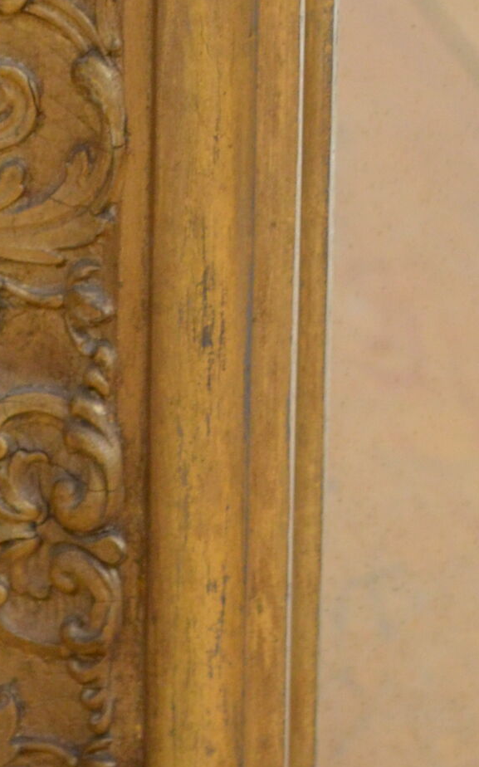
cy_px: -91
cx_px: -32
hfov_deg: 4.5
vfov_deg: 7.1
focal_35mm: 293
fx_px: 6124
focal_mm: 48
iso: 1000
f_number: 5.6
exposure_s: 1/125
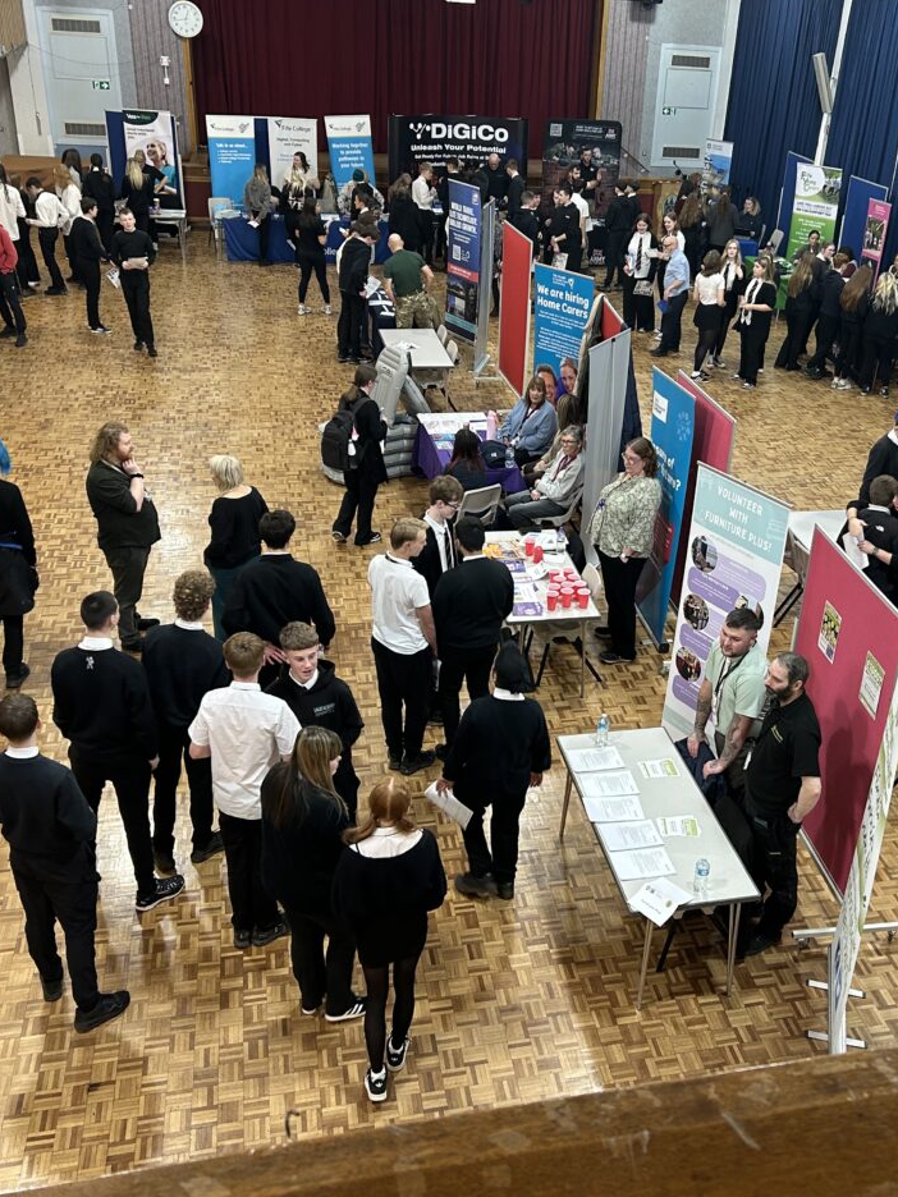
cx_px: 568
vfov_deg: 52.6
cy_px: 594
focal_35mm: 35
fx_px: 1211
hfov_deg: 40.4
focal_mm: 5.7
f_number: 1.5
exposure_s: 1/50
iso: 160
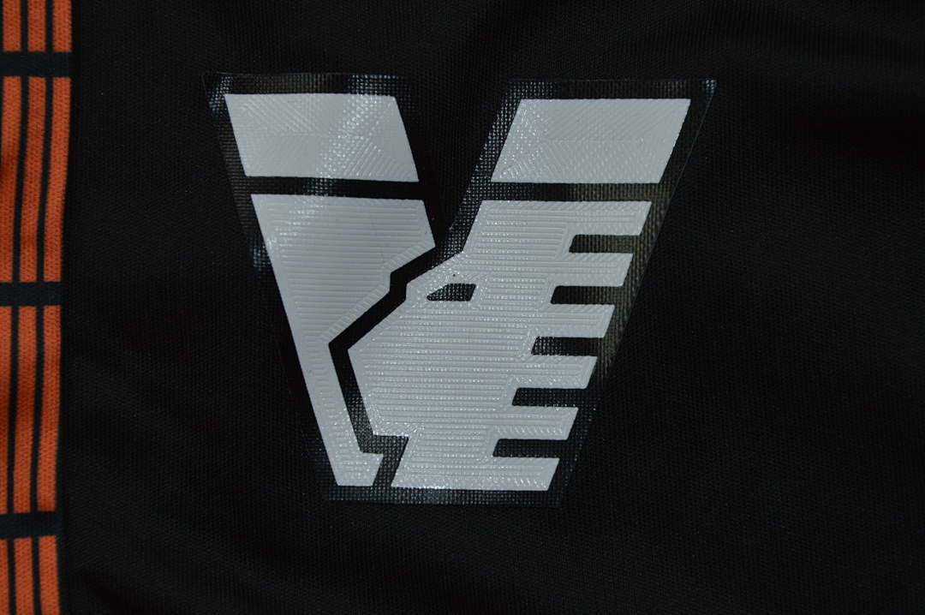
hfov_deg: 13.1
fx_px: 4043
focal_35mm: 158
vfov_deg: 8.7
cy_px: 308
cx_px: 462
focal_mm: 105
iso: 400
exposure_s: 1/200
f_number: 11
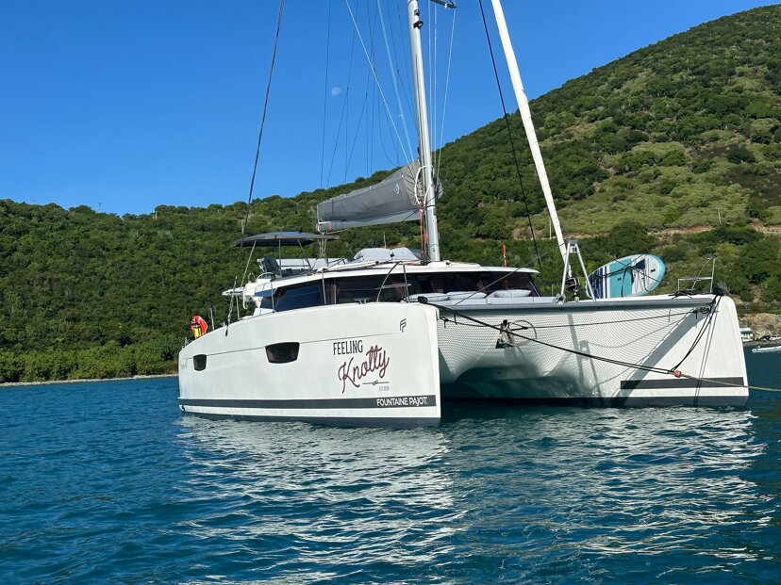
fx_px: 1083
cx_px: 390
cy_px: 292
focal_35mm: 48
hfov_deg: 39.7
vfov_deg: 30.3
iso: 64
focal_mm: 6.86
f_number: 1.78
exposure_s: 1/7634
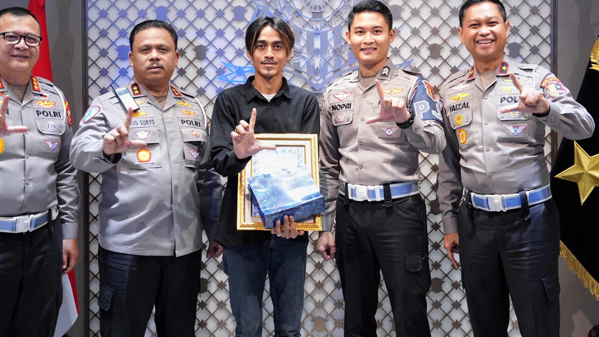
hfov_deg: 37.2
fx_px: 889
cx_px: 283
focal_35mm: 56
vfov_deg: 21.4
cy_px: 109
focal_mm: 41
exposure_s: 1/200
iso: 2000
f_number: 2.8
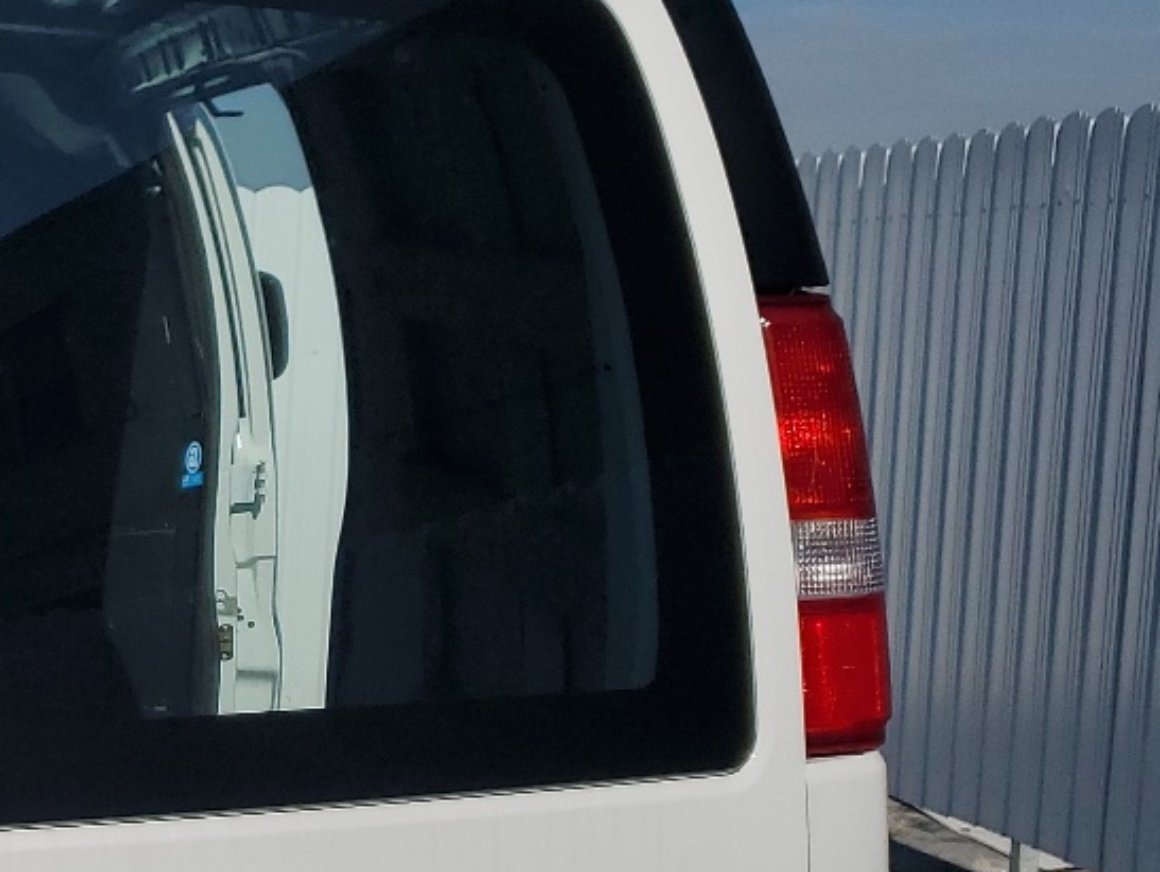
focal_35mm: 76
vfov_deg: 18.5
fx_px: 2548
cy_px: 1004
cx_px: -246
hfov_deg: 23.4
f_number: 1.5
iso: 52
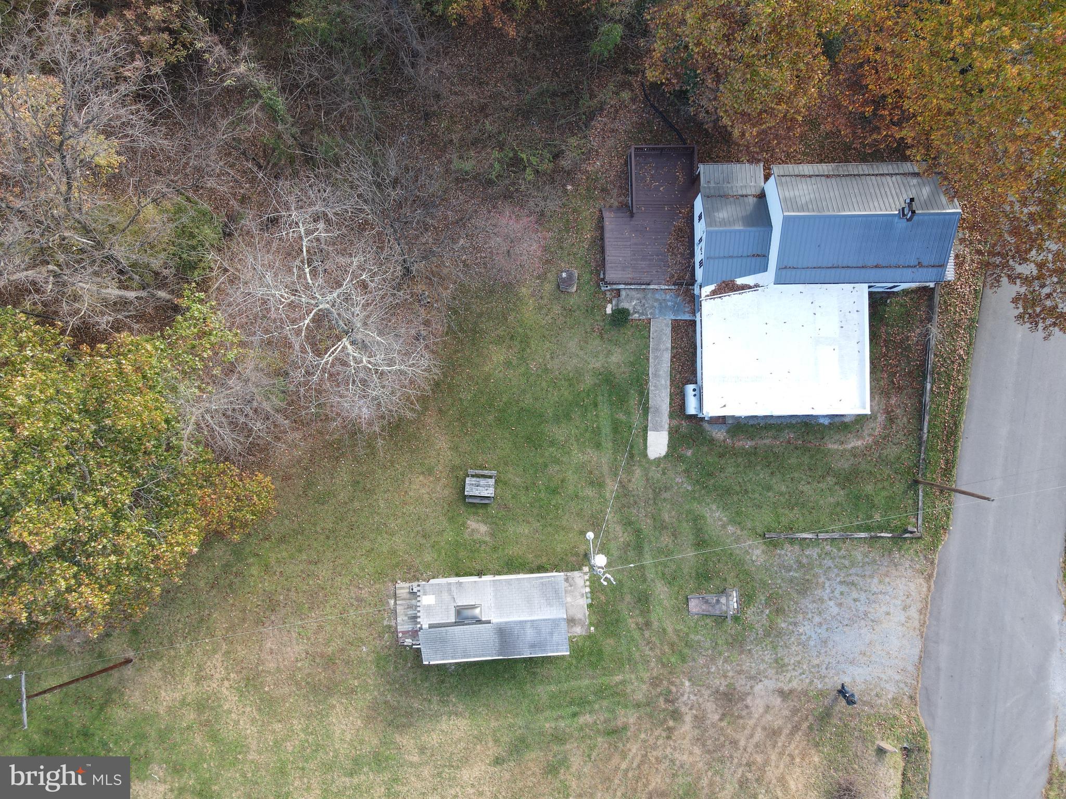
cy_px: 400
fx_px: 739
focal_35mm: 24
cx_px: 533
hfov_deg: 71.6
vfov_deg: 56.8
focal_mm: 4.5
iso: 100
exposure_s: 1/60
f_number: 2.8
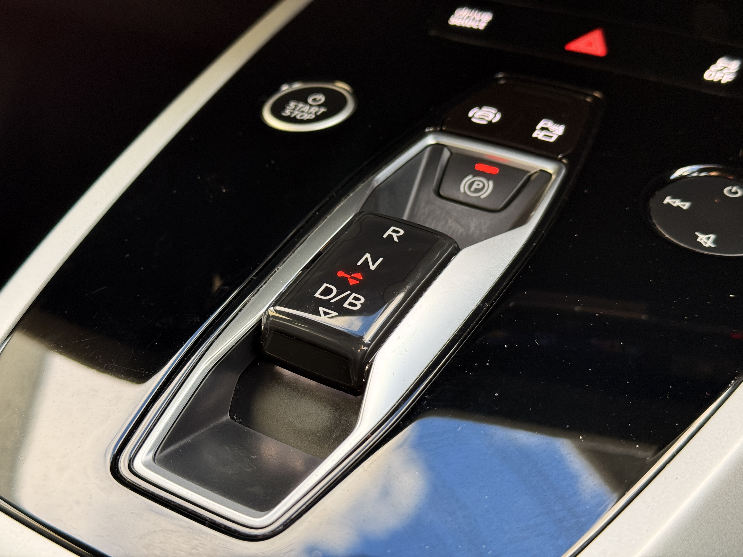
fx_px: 1030
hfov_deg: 39.7
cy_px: 278
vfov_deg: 30.3
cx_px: 372
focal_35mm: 48
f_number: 1.78
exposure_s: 1/77
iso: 100
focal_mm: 6.76
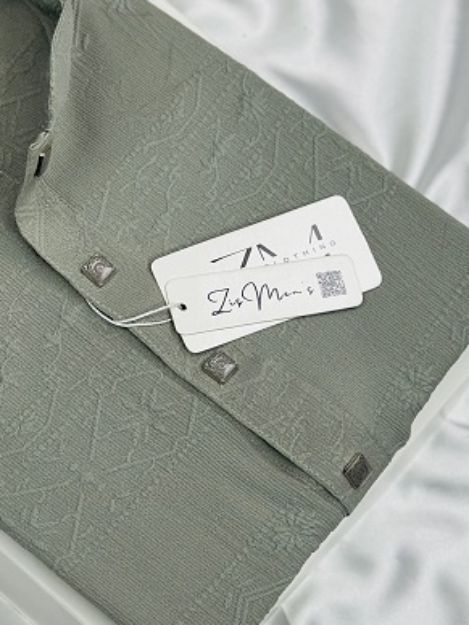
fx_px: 1427
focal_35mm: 79
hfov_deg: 18.5
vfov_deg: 24.7
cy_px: 267
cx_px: 89
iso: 80
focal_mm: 6.86
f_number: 1.78
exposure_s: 1/180
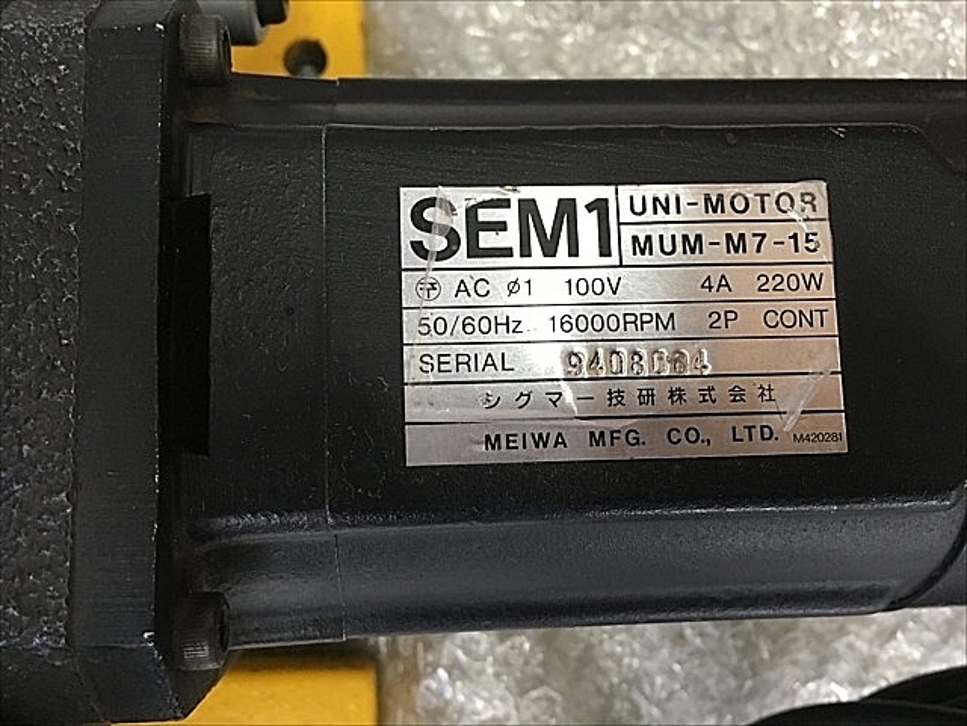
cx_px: 484
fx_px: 810
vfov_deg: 48.2
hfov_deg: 61.7
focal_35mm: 29
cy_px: 363
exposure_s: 1/30
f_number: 2.2
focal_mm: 4.15
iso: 160
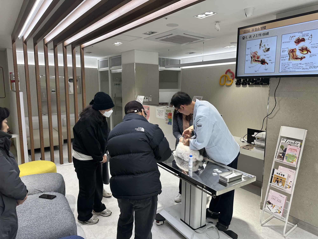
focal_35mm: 24
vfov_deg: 56.8
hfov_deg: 71.6
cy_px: 120
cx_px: 159
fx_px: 220
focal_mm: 6.86
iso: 64
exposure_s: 1/120
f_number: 1.78
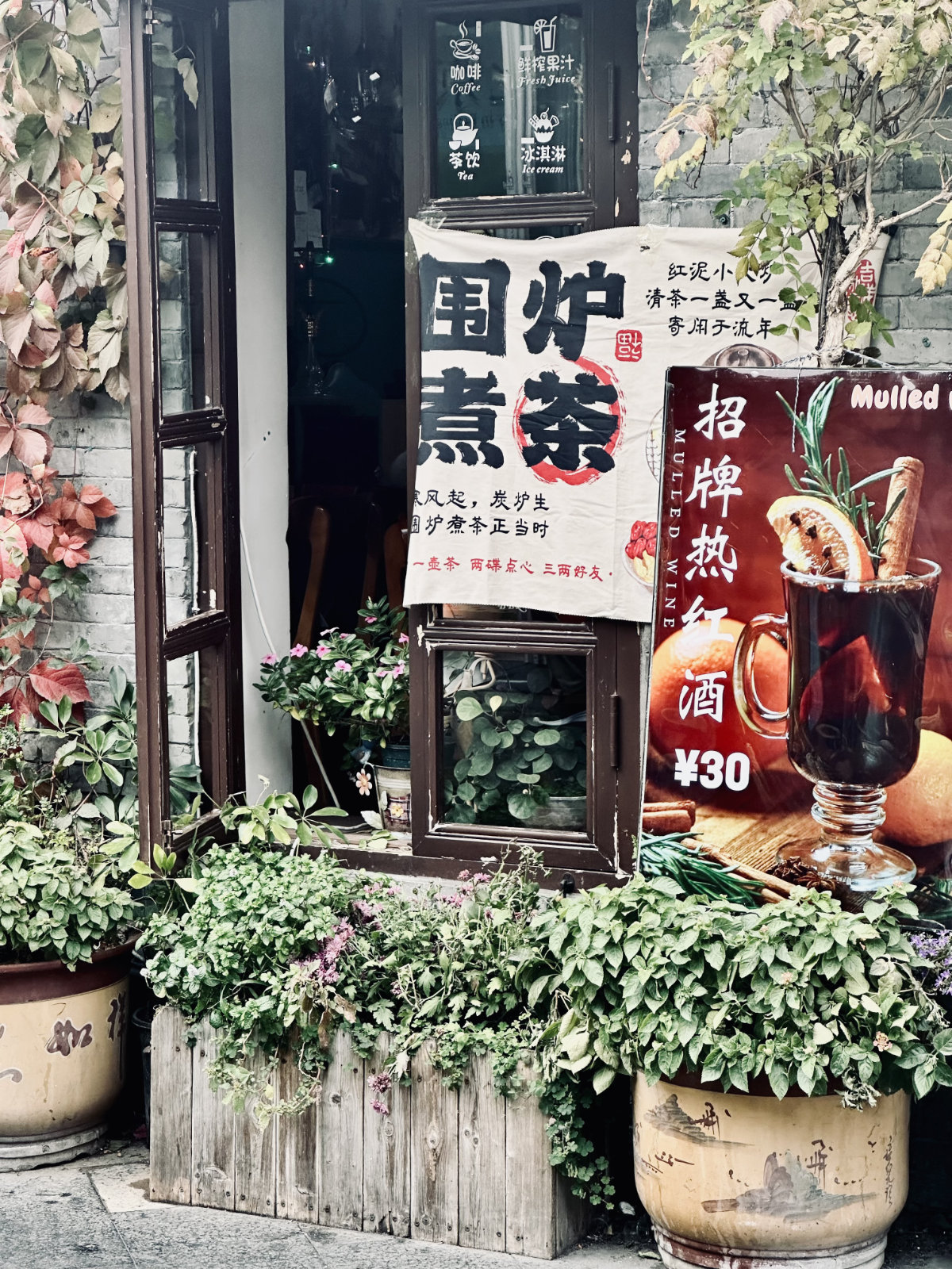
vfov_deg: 25.3
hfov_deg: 19.1
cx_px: 476
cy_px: 634
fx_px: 2824
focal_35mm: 77
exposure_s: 1/99
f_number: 2.8
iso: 100
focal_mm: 9
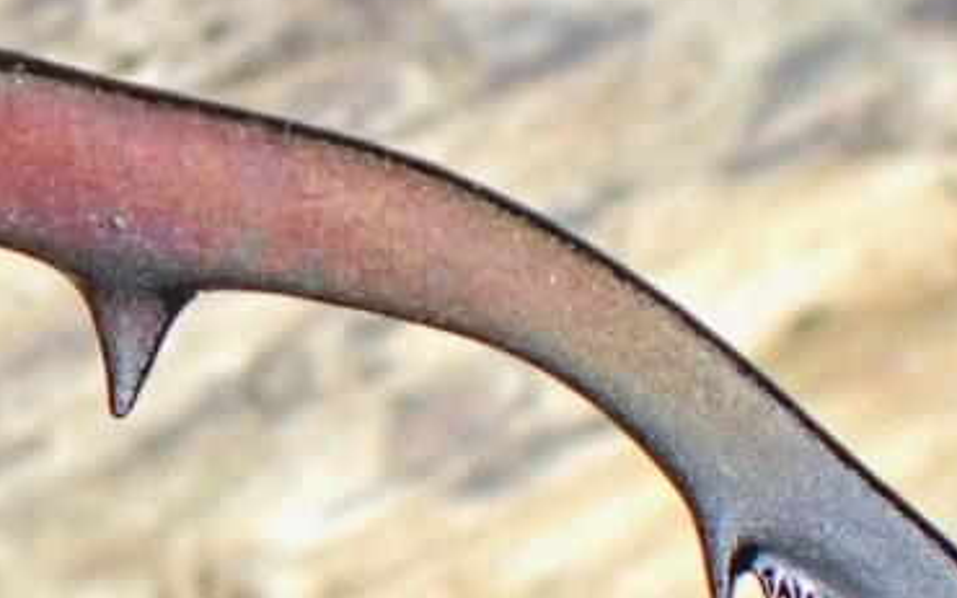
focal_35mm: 327
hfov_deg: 6.4
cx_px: -313
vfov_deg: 4.0
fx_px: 8526
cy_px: 299
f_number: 4.9
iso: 400
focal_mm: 18
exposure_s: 1/400
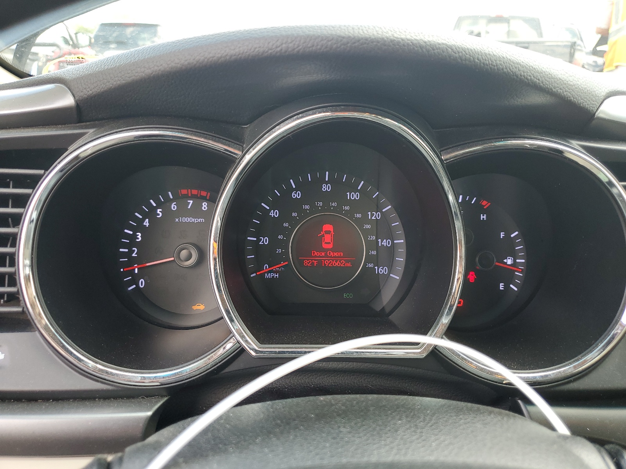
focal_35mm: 26
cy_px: 234
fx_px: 470
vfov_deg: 53.1
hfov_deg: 67.3
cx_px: 313
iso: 50
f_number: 1.5
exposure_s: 1/128
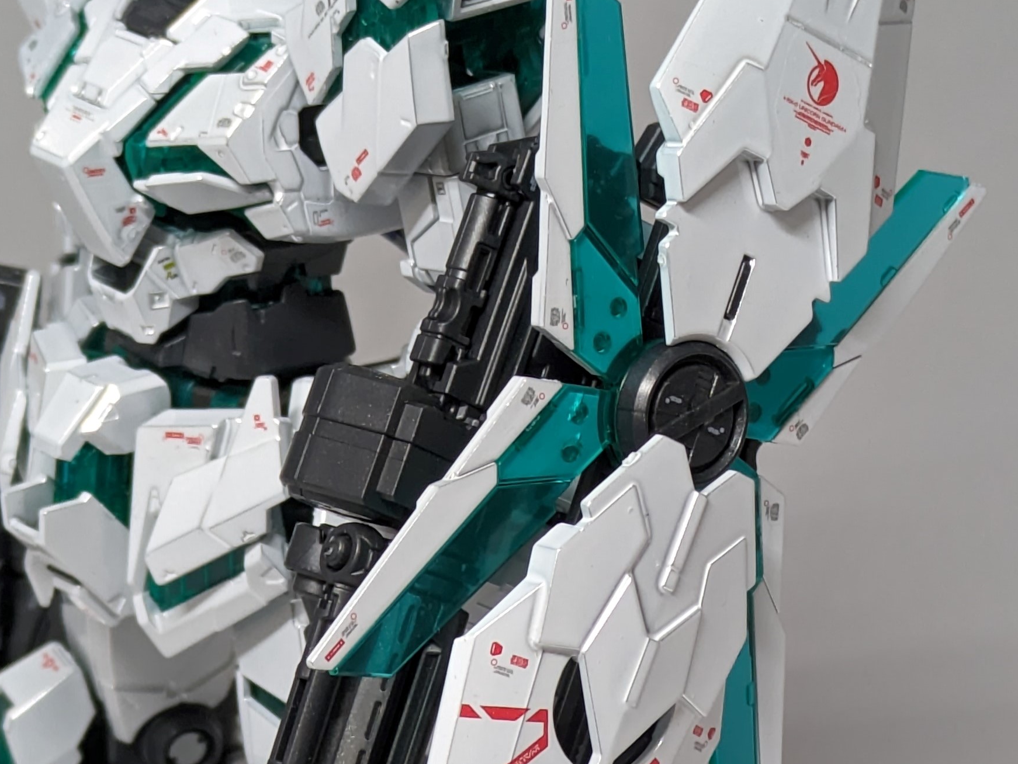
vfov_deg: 12.9
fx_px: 3383
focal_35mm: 115
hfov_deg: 17.1
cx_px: 356
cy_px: 465
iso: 89
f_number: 1.89
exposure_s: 1/120
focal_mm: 5.43
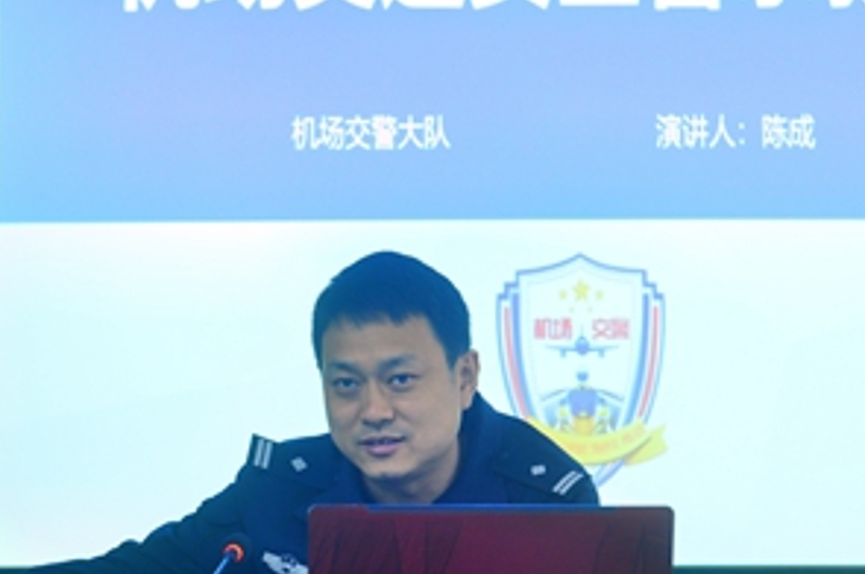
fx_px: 2688
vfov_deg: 12.2
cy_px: 293
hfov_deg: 18.2
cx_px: 308
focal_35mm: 112
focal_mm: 55
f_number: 4.5
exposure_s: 1/80
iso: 1000
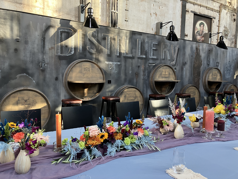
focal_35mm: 28
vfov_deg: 49.7
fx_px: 193
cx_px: 119
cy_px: 90
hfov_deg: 63.4
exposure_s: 1/60
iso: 100
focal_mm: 3.99
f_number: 1.8
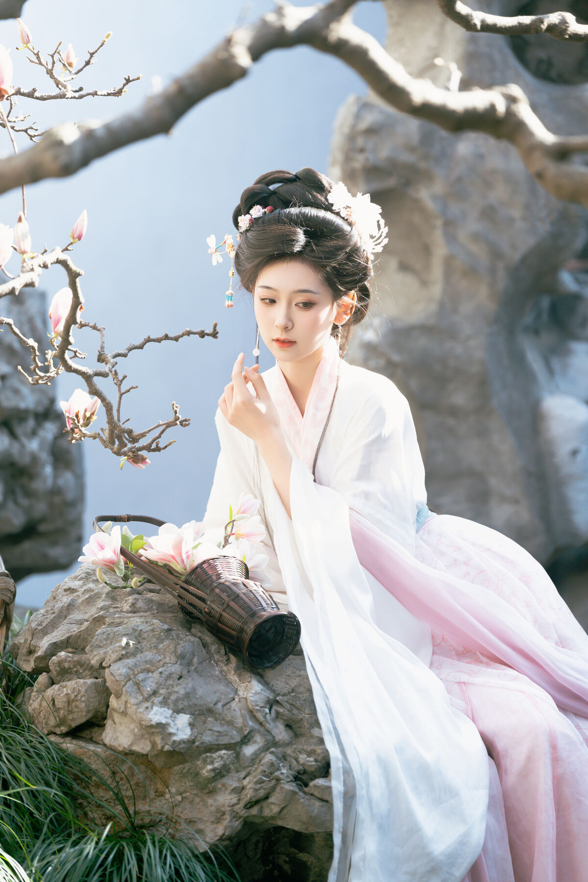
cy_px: 441
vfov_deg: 14.1
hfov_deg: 9.4
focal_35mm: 146
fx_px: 3577
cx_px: 294
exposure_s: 1/1250
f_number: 2.8
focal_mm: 146
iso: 640
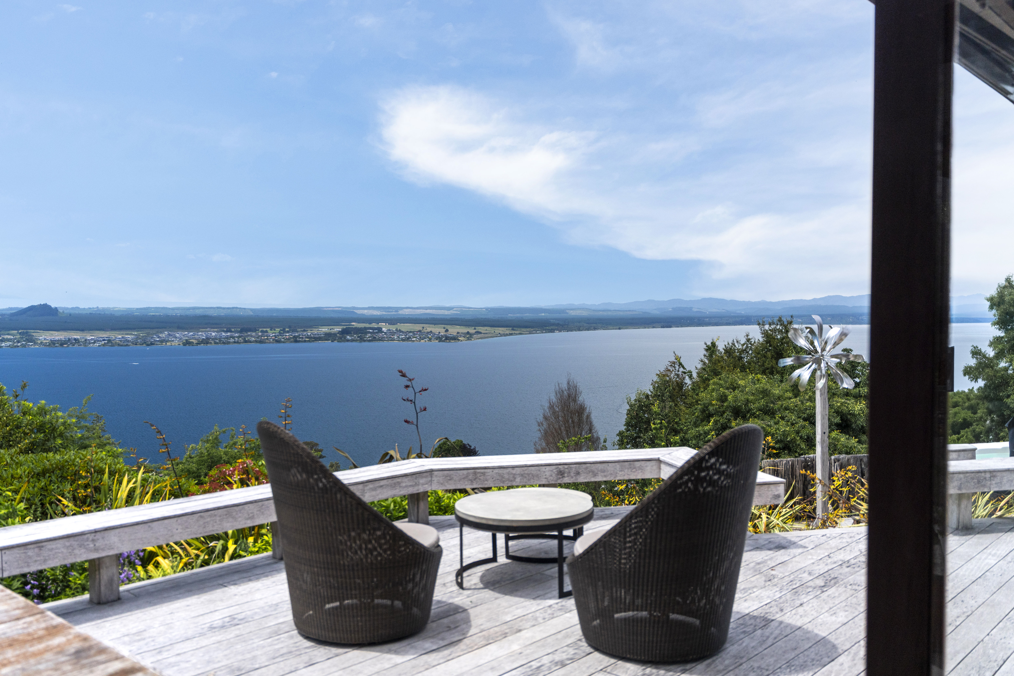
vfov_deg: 44.7
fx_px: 823
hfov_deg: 63.3
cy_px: 338
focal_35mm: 29
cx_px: 507
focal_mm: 29.2
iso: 640
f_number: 2.8
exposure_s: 1/6400
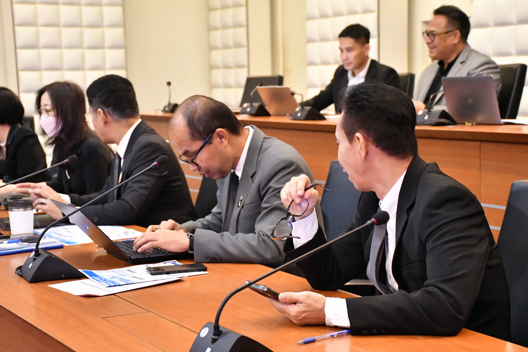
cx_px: 264
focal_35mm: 72
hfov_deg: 28.1
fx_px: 1056
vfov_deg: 18.9
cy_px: 176
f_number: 5.6
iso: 8000
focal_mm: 48
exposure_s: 1/100
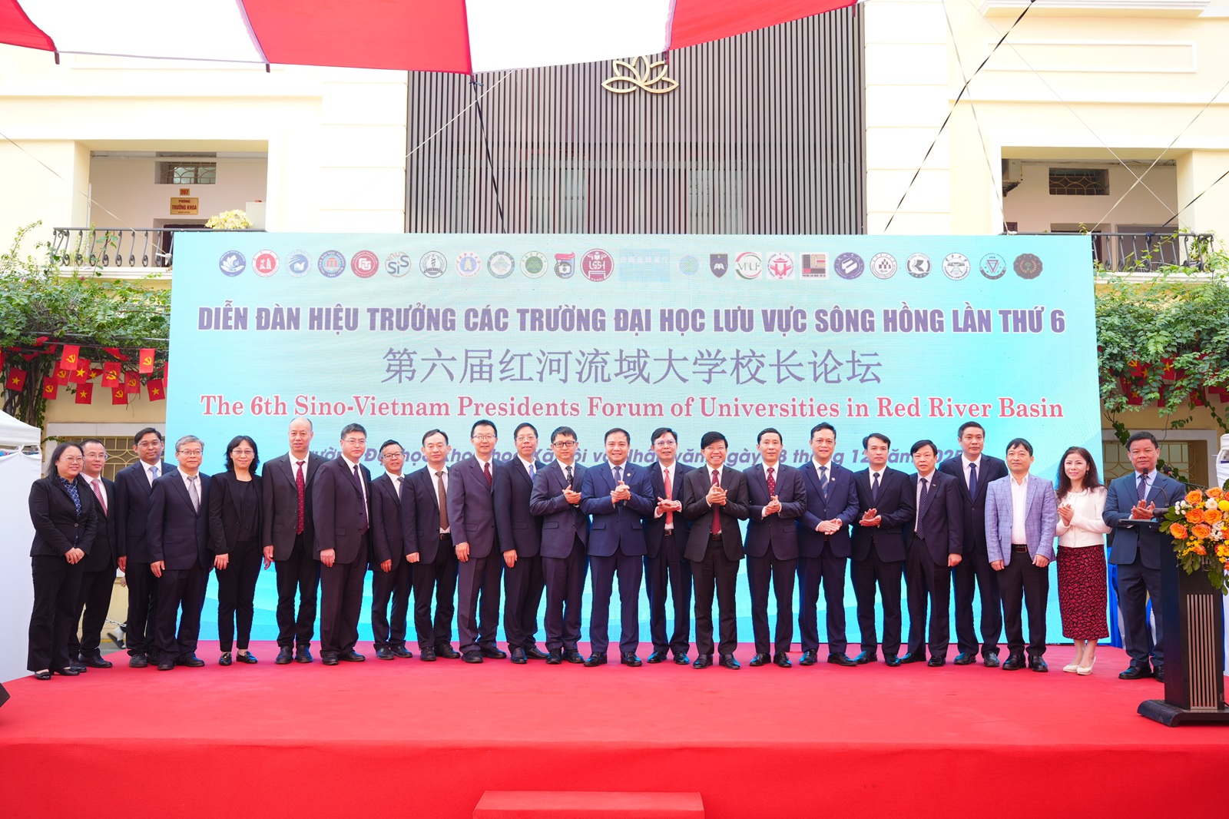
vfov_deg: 42.2
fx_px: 1061
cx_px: 614
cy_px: 410
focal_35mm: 31
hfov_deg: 60.1
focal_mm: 31.1
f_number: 4
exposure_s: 1/125
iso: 320
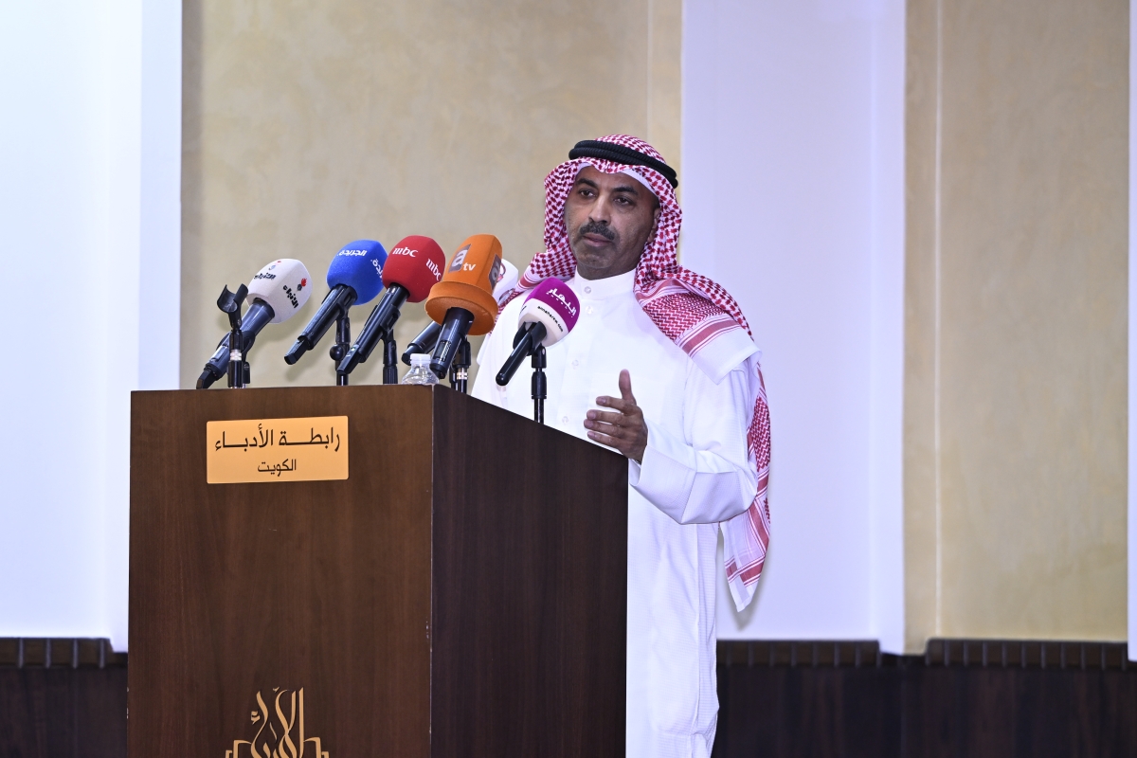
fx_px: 5685
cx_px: 568
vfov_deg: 7.6
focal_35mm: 180
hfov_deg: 11.4
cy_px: 379
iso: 800
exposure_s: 1/125
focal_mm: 120
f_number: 2.8
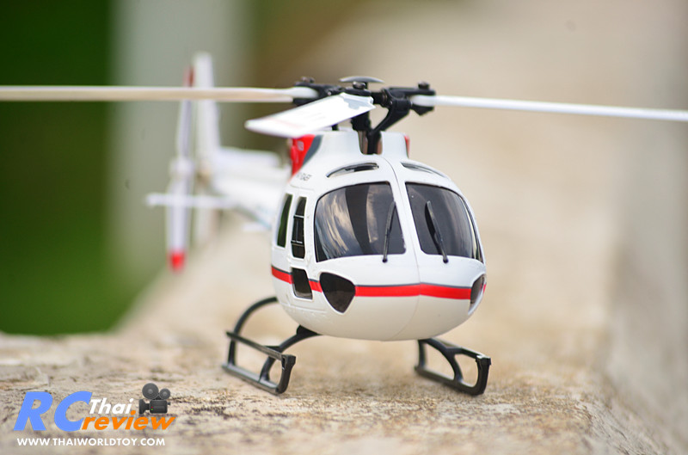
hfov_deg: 6.9
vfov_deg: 4.6
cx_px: 344
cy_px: 228
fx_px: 5719
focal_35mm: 300
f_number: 5.6
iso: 160
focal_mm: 200
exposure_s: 1/160
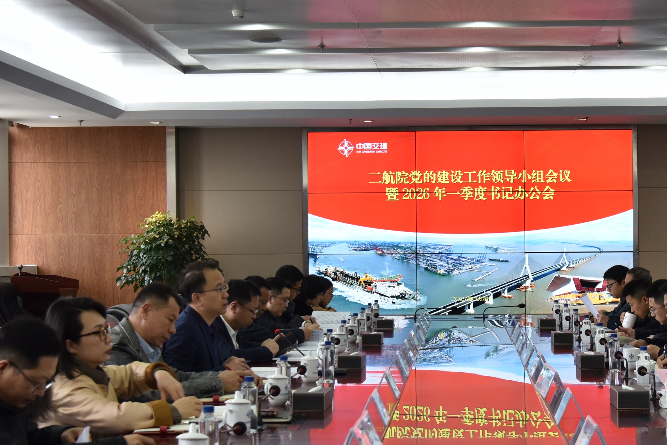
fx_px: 1408
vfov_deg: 17.9
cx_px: 422
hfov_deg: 26.6
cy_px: 228
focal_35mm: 76
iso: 400
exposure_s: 1/60
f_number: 4.5
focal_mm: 38
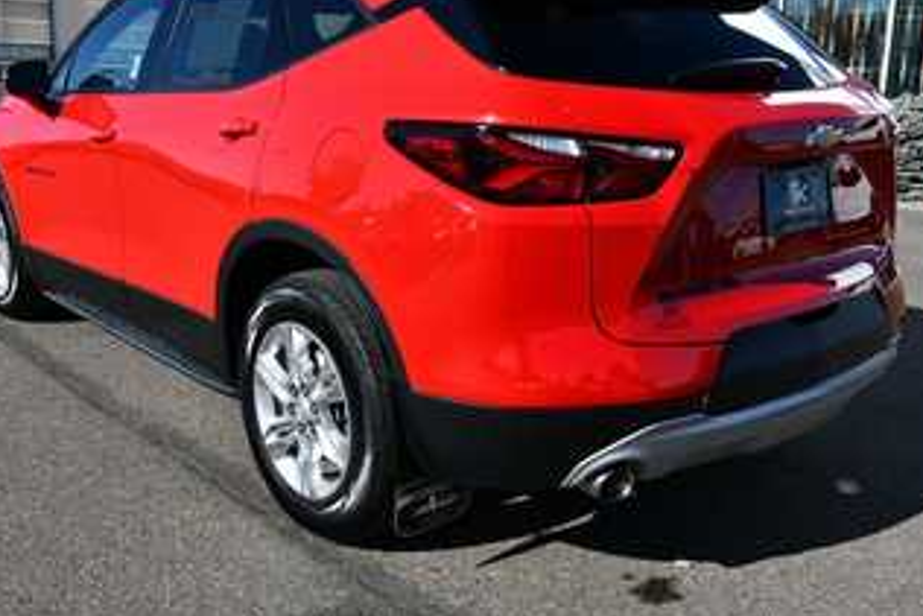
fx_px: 975
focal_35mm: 38
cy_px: 273
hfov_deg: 50.4
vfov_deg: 35.1
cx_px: 383
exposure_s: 1/320
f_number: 9
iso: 100
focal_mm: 20
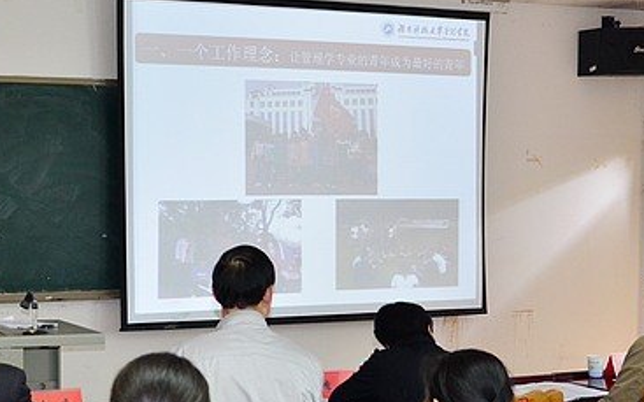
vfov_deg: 21.4
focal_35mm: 60
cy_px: 311
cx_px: 254
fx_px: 1053
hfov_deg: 33.9
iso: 1250
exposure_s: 1/60
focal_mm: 24
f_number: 4
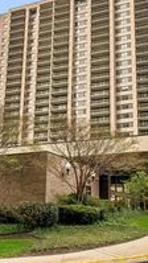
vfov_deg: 46.9
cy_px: 72
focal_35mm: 42
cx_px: 153
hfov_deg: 26.6
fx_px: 293
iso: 200
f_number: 11
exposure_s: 1/125
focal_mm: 16
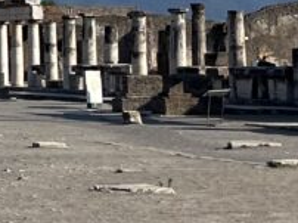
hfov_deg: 14.4
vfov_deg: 10.6
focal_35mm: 132
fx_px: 1135
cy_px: -155
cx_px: -78
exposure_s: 1/4149
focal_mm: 5.1
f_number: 1.6
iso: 50
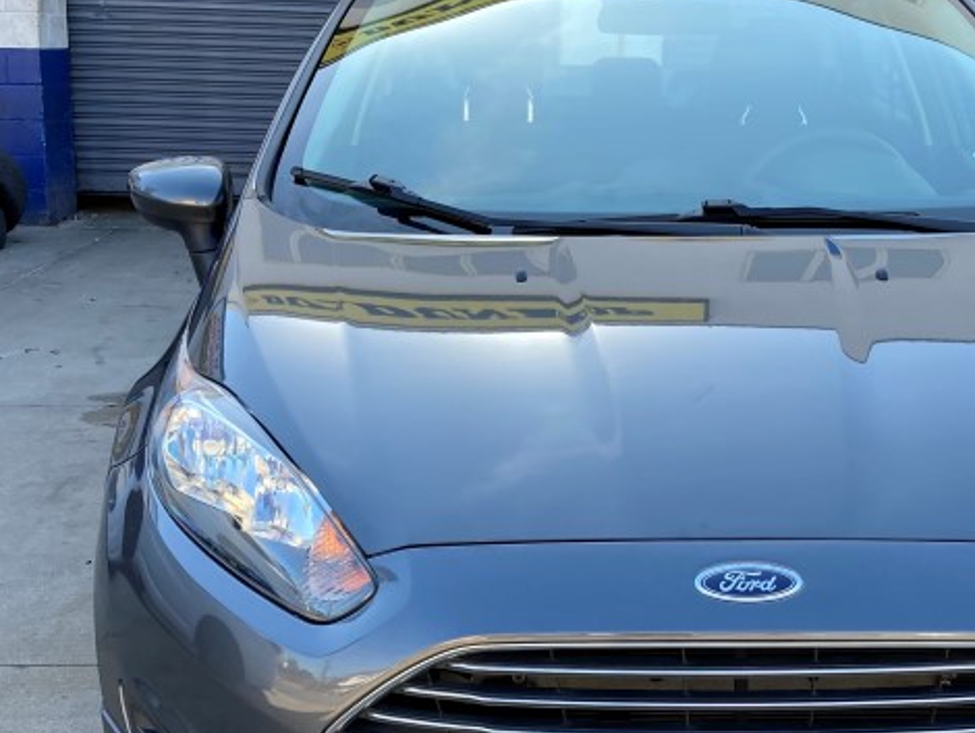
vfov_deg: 24.0
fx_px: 1719
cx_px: 593
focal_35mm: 61
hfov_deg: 31.6
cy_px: 478
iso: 20
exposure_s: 1/188
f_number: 1.8
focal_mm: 3.99
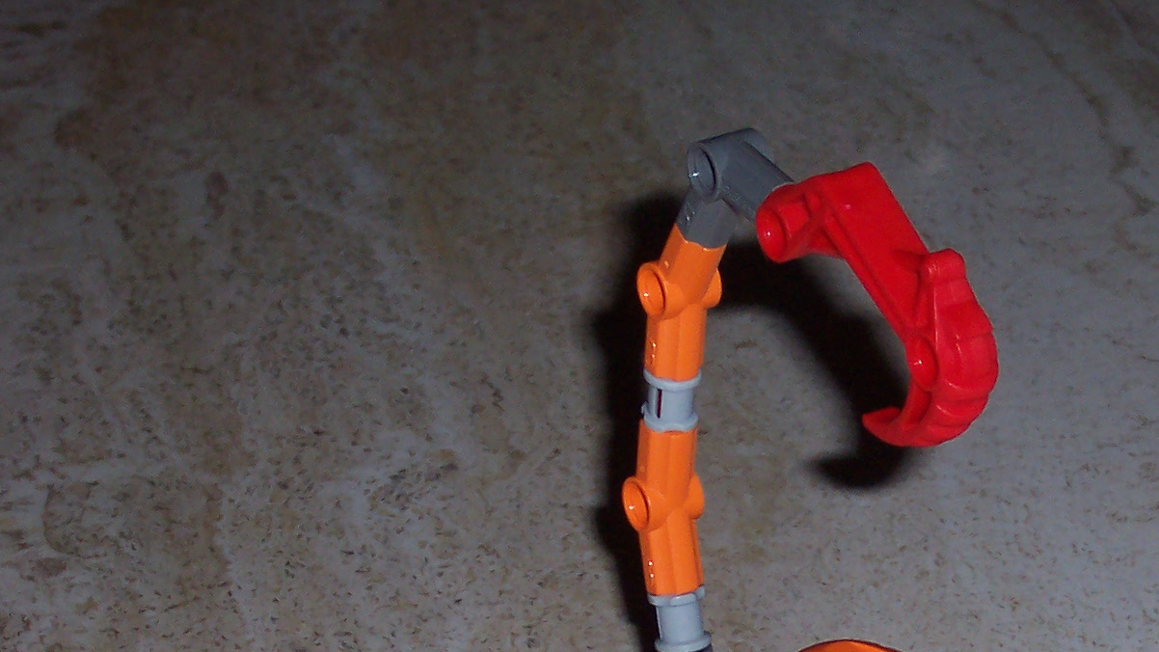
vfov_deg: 5.8
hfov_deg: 10.2
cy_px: 634
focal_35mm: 210
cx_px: 933
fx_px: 6453
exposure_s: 1/90
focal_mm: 17.6
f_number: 4.8
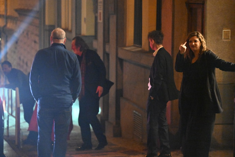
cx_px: 118
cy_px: 78
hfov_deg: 17.1
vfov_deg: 11.4
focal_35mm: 120
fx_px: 783
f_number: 2.8
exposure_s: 1/125
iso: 25600
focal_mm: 120
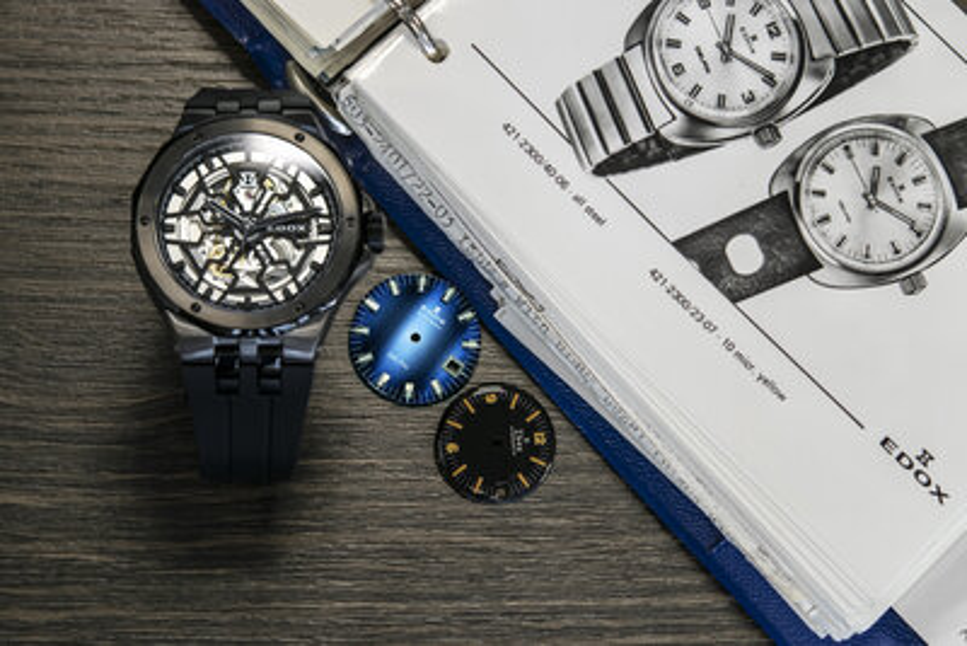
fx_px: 2418
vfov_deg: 15.2
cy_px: 323
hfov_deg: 22.6
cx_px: 484
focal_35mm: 90
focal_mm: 60
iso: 450
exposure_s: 1/125
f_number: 5.6
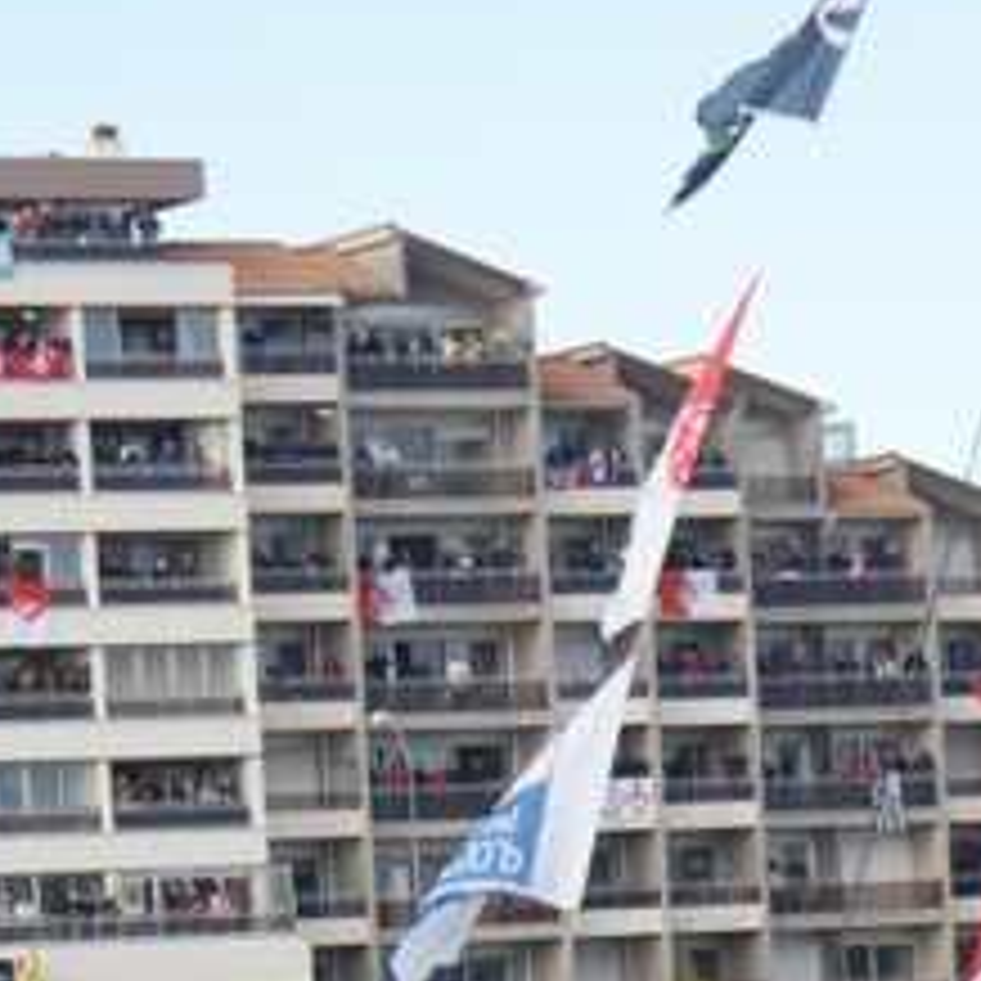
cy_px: 1382
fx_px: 8400
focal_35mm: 262
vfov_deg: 6.6
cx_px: 760
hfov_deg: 6.7
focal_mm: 70
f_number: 7.1
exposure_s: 1/125
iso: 100
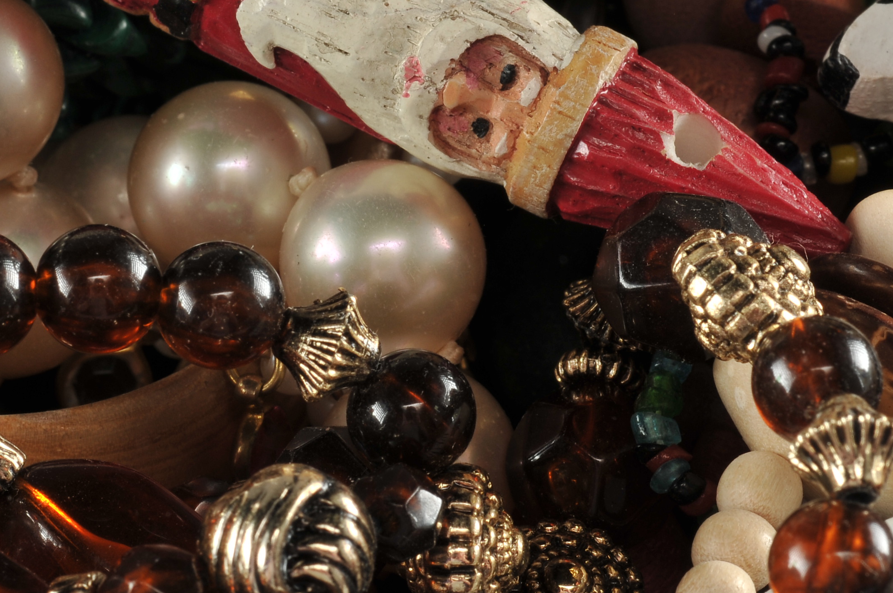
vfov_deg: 7.5
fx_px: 4509
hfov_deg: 11.3
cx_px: 386
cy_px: 194
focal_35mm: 182
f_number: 18
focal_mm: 60
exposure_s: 1/250
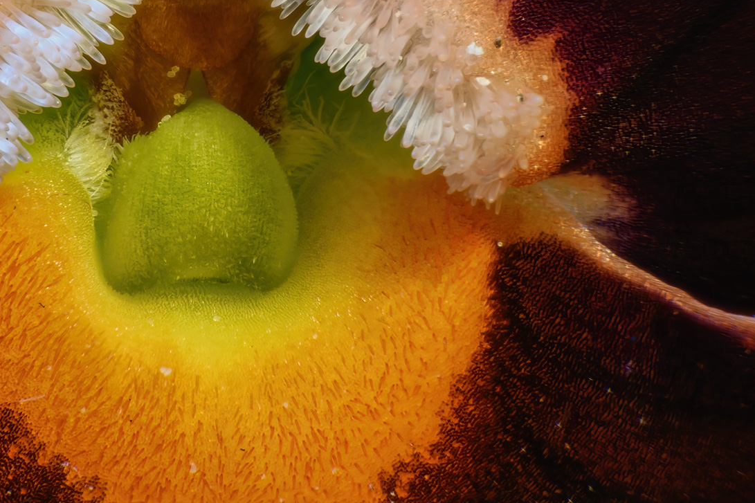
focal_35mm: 122
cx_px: 199
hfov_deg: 16.7
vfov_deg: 11.2
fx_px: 2560
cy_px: 149
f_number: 11
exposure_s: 2.5
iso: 400
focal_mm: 37
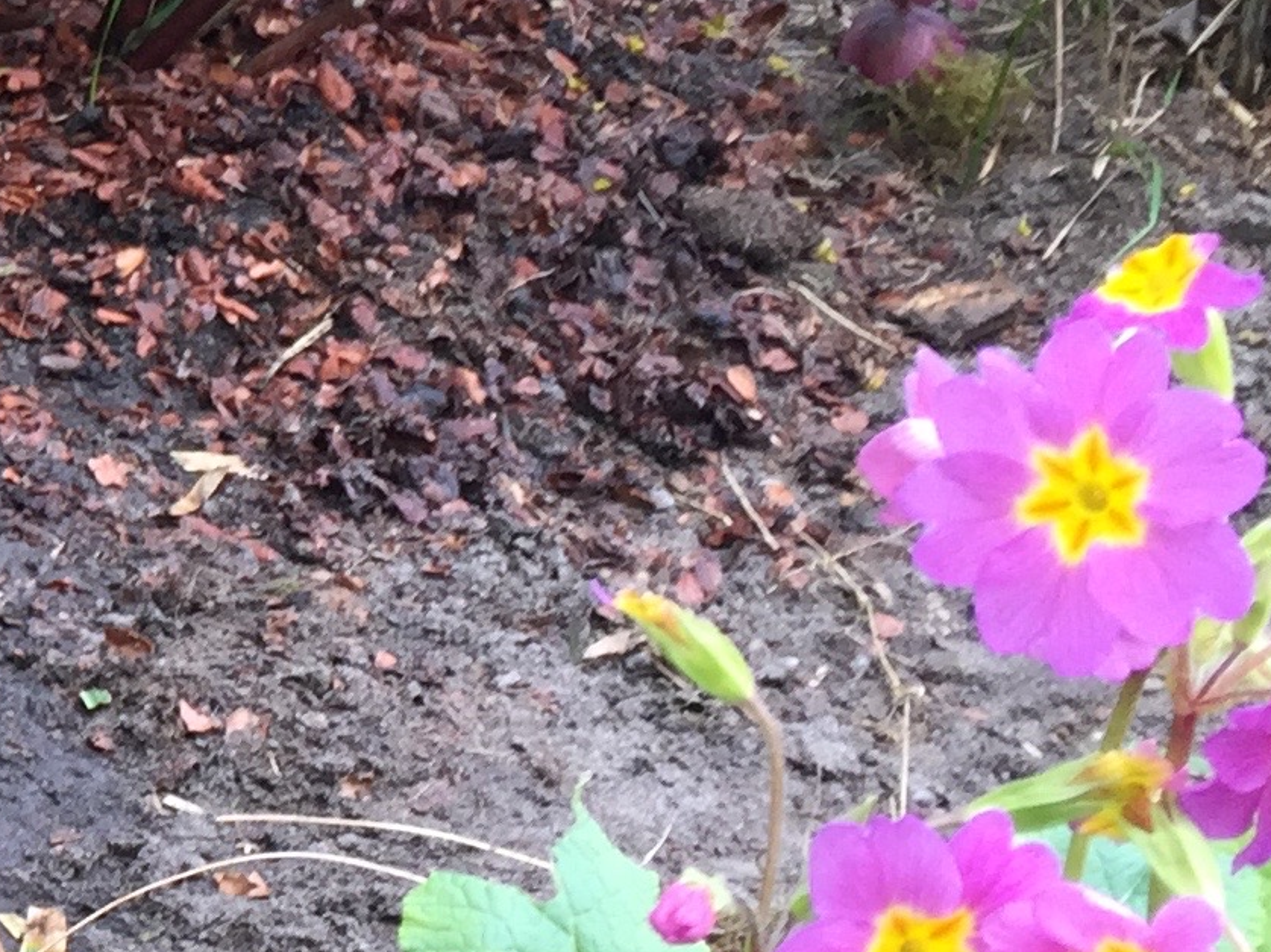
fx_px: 4148
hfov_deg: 15.3
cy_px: 276
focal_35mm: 113
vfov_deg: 13.1
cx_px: -940
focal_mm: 4.15
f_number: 2.2
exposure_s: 1/100
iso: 32
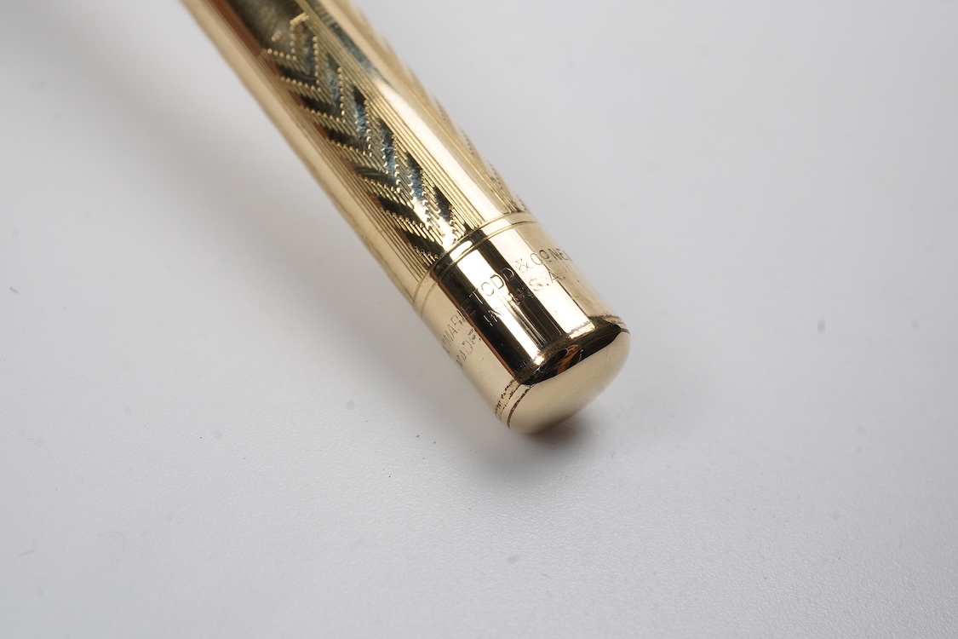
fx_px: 1197
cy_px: 320
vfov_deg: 29.9
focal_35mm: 45
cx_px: 479
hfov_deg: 43.6
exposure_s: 1/100
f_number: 22
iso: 500
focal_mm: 30
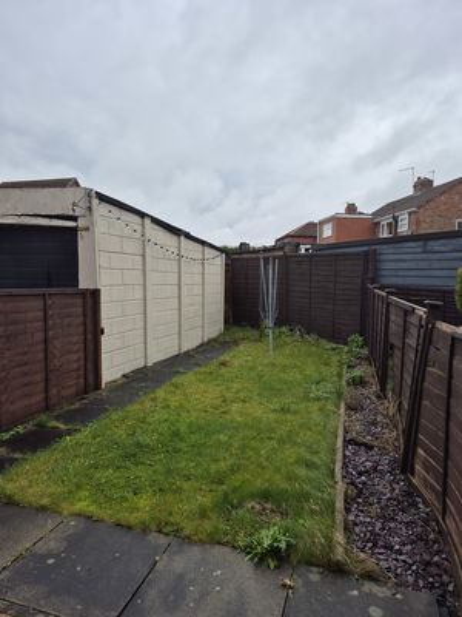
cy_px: 308
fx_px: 409
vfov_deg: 73.9
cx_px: 231
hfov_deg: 58.9
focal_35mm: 23
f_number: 1.8
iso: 40
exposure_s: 1/180
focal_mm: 5.4
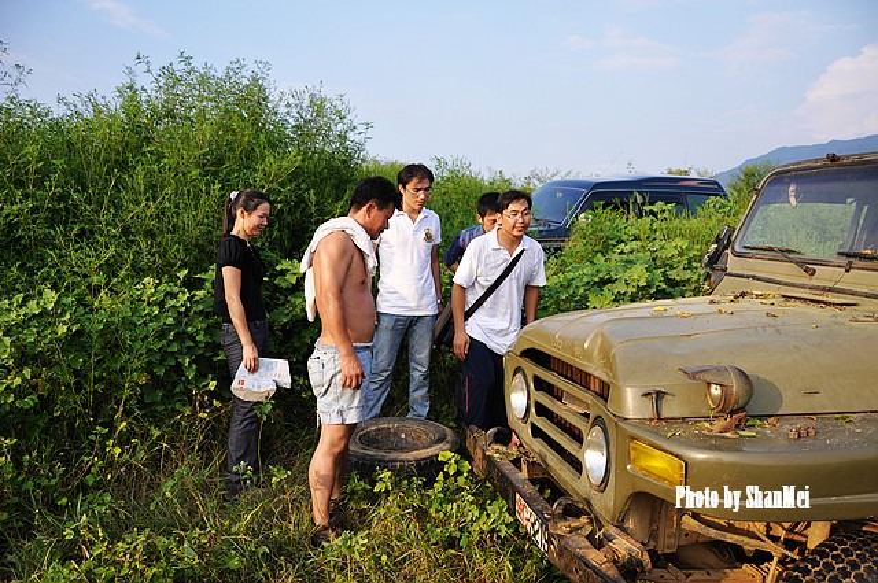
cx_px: 439
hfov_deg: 67.4
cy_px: 292
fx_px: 658
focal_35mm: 27
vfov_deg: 47.8
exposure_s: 1/500
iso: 200
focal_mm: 18
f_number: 3.5
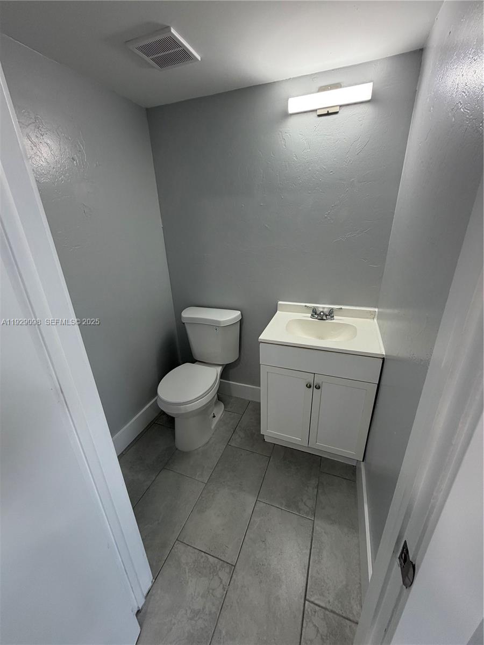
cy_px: 322
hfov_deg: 85.7
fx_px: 261
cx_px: 242
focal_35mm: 14
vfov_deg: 102.1
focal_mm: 2.22
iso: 125
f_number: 2.2
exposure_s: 1/120
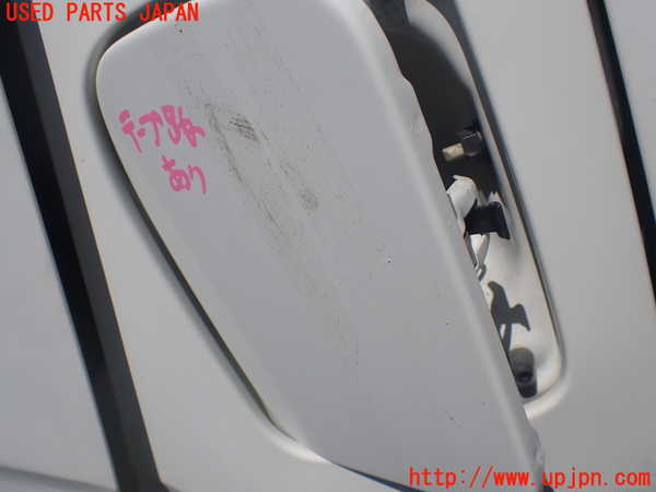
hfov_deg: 56.8
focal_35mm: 32
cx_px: 328
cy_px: 246
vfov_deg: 44.2
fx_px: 606
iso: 100
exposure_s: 1/400
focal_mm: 5.79
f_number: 9
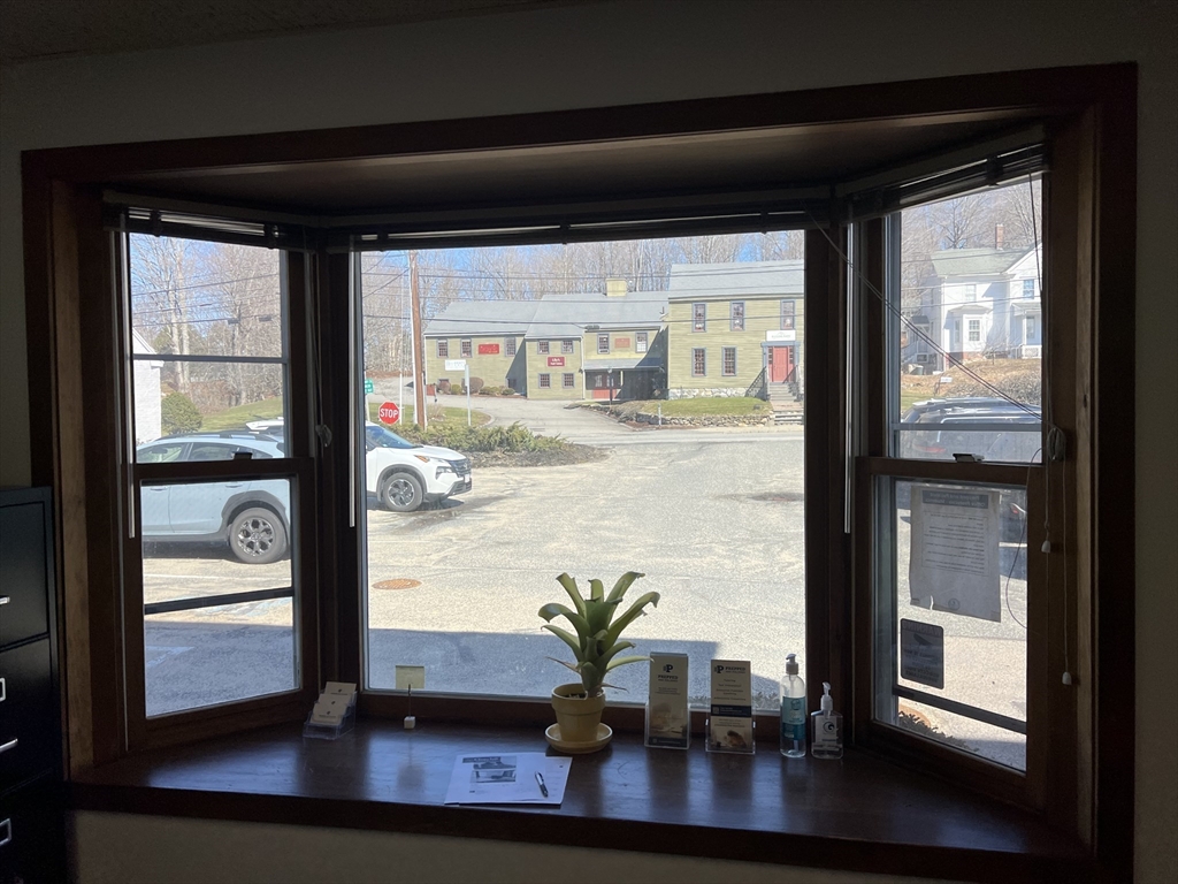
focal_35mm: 26
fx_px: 885
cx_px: 589
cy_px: 442
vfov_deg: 53.1
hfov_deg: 67.3
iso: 50
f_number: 1.5
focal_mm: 5.7
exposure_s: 1/1838
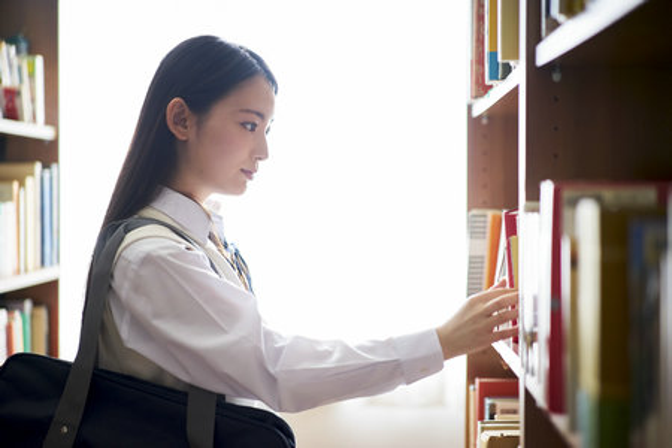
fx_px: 1027
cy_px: 224
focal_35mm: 55
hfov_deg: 36.2
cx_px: 336
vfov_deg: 24.6
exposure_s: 1/250
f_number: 1.8
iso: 400
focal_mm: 55
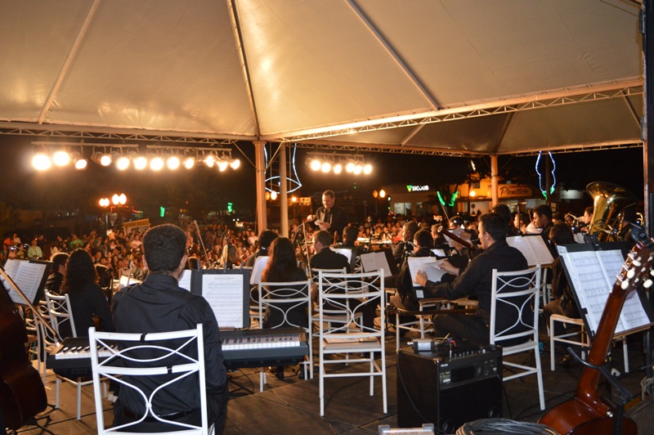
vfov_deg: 36.8
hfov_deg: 53.2
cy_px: 218
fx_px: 653
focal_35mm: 36
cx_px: 327
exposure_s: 1/60
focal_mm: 24
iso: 1250
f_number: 4
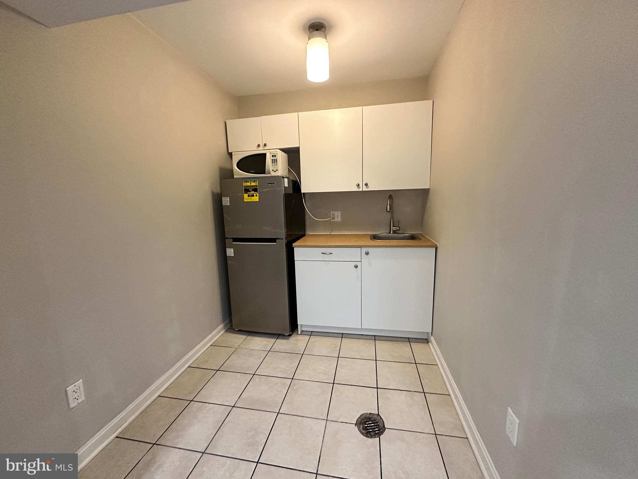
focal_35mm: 14
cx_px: 319
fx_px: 258
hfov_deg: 102.1
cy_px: 240
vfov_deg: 85.7
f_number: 2.2
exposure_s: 1/60
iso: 640
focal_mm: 2.22
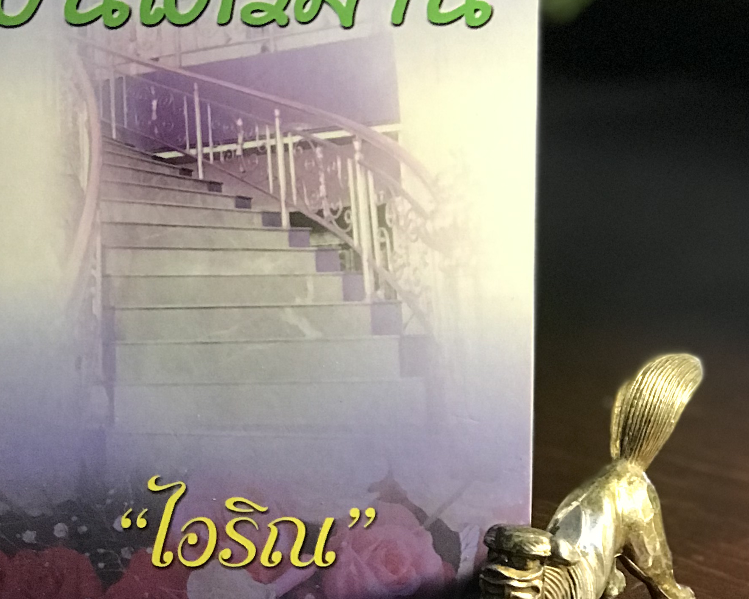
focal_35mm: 127
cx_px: 192
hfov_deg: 15.1
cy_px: 226
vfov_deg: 12.1
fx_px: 2815
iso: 400
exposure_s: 1/50
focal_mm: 6.6
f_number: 2.8
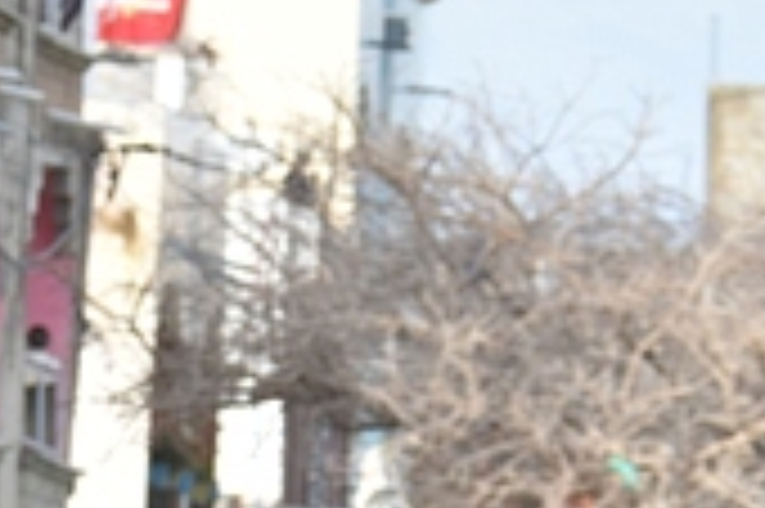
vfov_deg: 1.7
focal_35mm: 783
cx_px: 112
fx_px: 16622
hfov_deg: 2.6
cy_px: 1052
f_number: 8
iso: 200
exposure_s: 1/125
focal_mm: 112
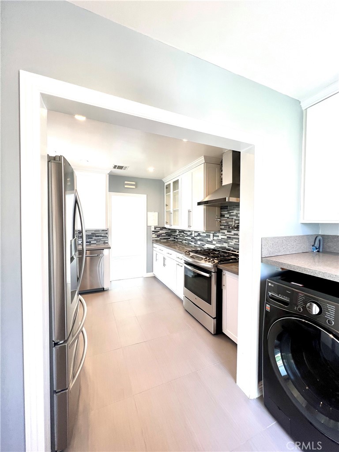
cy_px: 226
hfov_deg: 89.9
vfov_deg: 106.2
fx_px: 170
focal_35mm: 13
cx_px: 170
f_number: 1.8
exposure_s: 1/120
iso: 50
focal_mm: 1.57
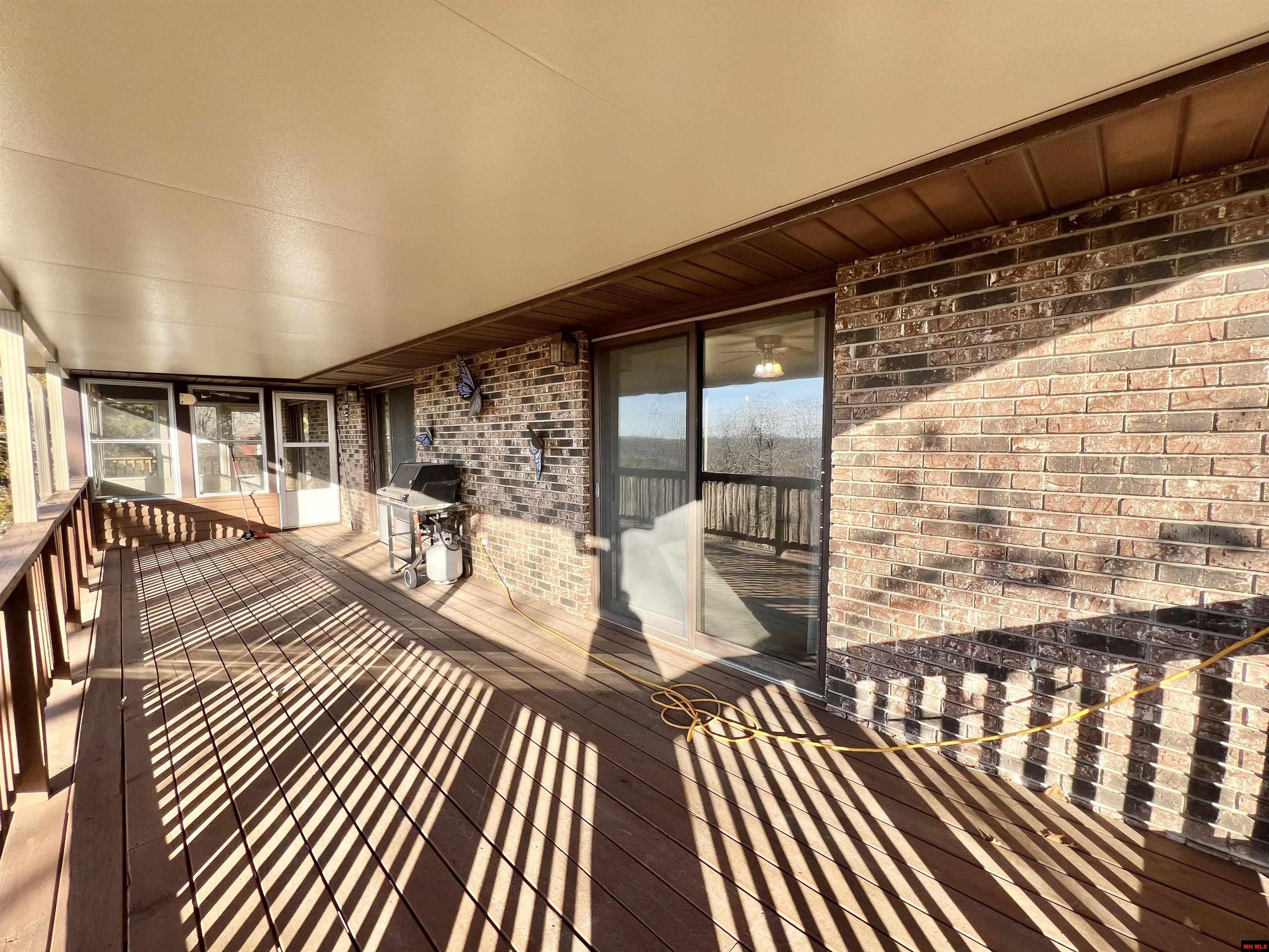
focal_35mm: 13
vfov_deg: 89.9
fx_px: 477
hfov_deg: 106.2
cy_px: 476
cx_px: 634
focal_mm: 1.57
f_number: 1.8
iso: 32
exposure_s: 1/253
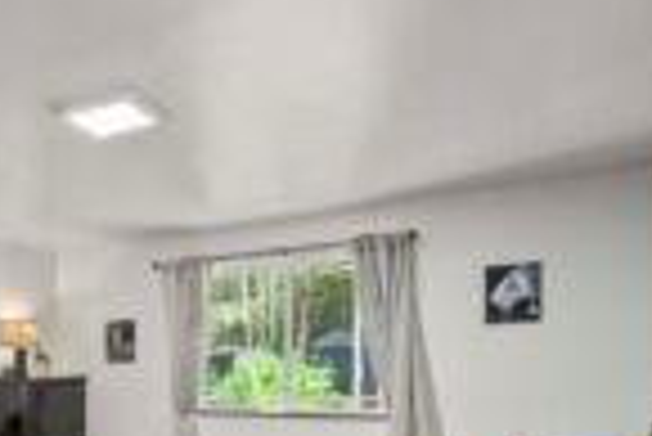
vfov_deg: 37.7
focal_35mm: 33
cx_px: 72
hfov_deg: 51.0
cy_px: 384
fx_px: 598
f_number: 7.1
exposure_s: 1/60
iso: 1000
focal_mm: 12
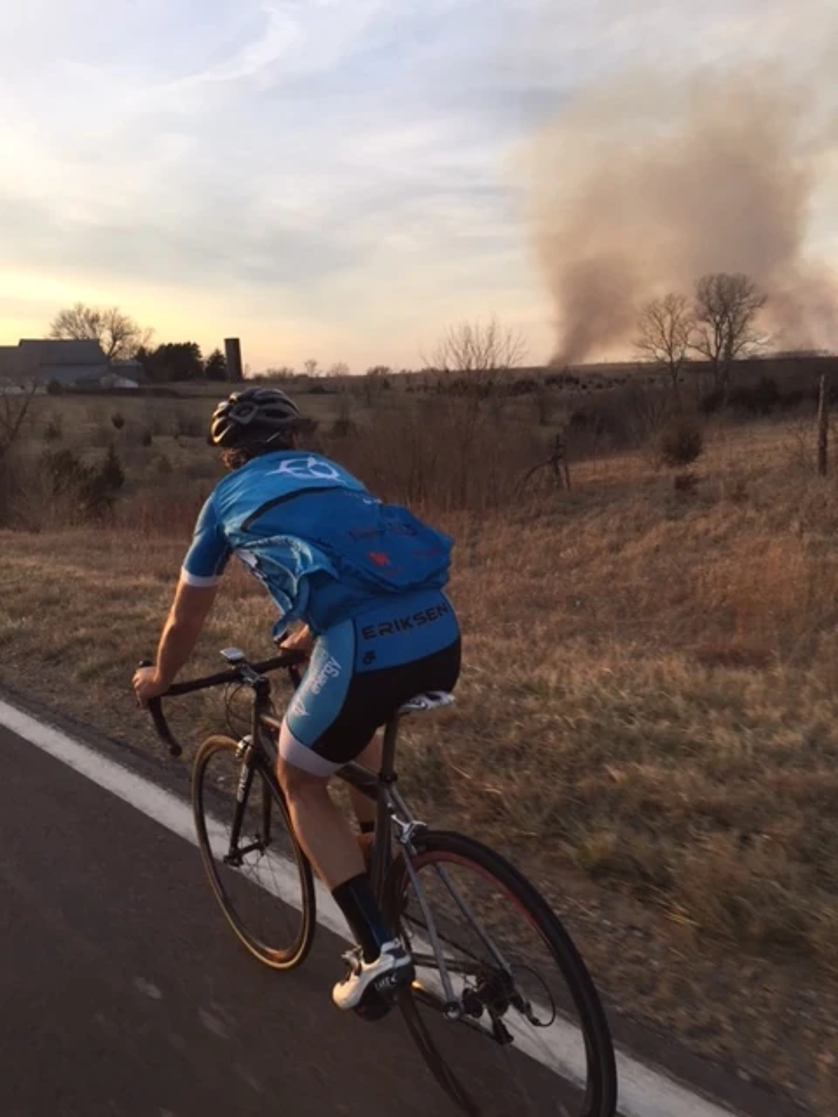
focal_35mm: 29
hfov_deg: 48.2
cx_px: 419
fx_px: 936
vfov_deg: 61.7
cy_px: 558
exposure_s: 1/356
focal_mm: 4.15
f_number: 2.2
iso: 32
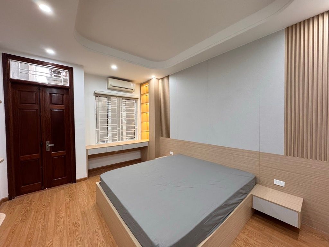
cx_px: 164
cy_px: 124
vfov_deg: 85.7
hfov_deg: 102.1
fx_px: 133
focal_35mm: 14
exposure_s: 1/100
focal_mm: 2.22
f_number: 2.2
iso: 250
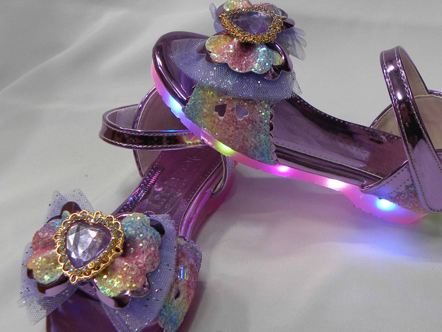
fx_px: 562
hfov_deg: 42.4
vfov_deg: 32.9
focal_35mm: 44
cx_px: 293
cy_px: 169
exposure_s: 1/67.2
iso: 157
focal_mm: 4.6
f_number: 2.8
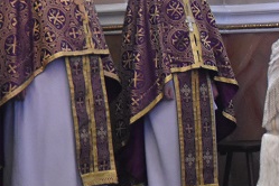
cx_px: -193
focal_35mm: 154
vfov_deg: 8.9
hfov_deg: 12.4
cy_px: 24
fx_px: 1194
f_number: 3.8
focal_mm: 25
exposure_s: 1/125
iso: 2800
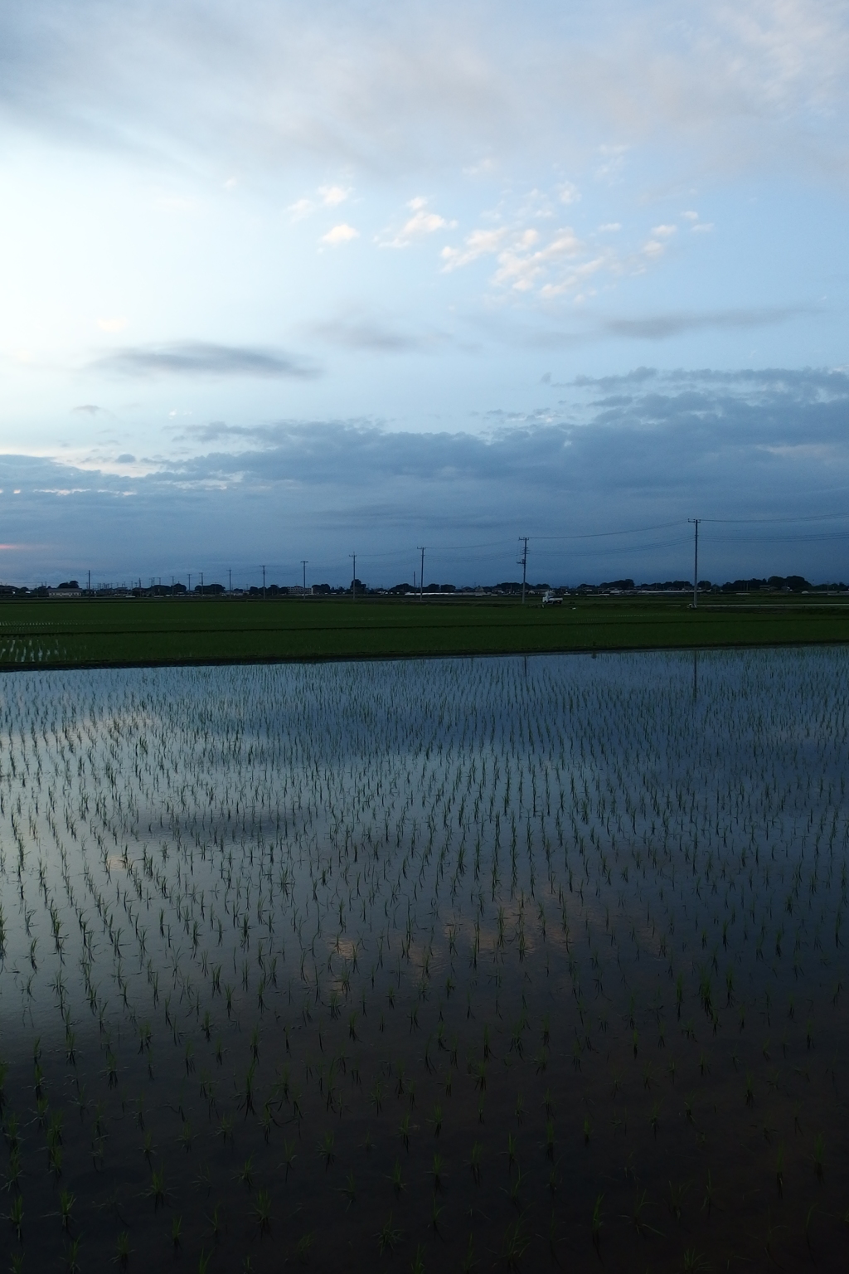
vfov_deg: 69.4
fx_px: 920
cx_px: 424
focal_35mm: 26
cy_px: 637
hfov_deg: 49.6
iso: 100
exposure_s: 1/640
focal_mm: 4.7
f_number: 2.5
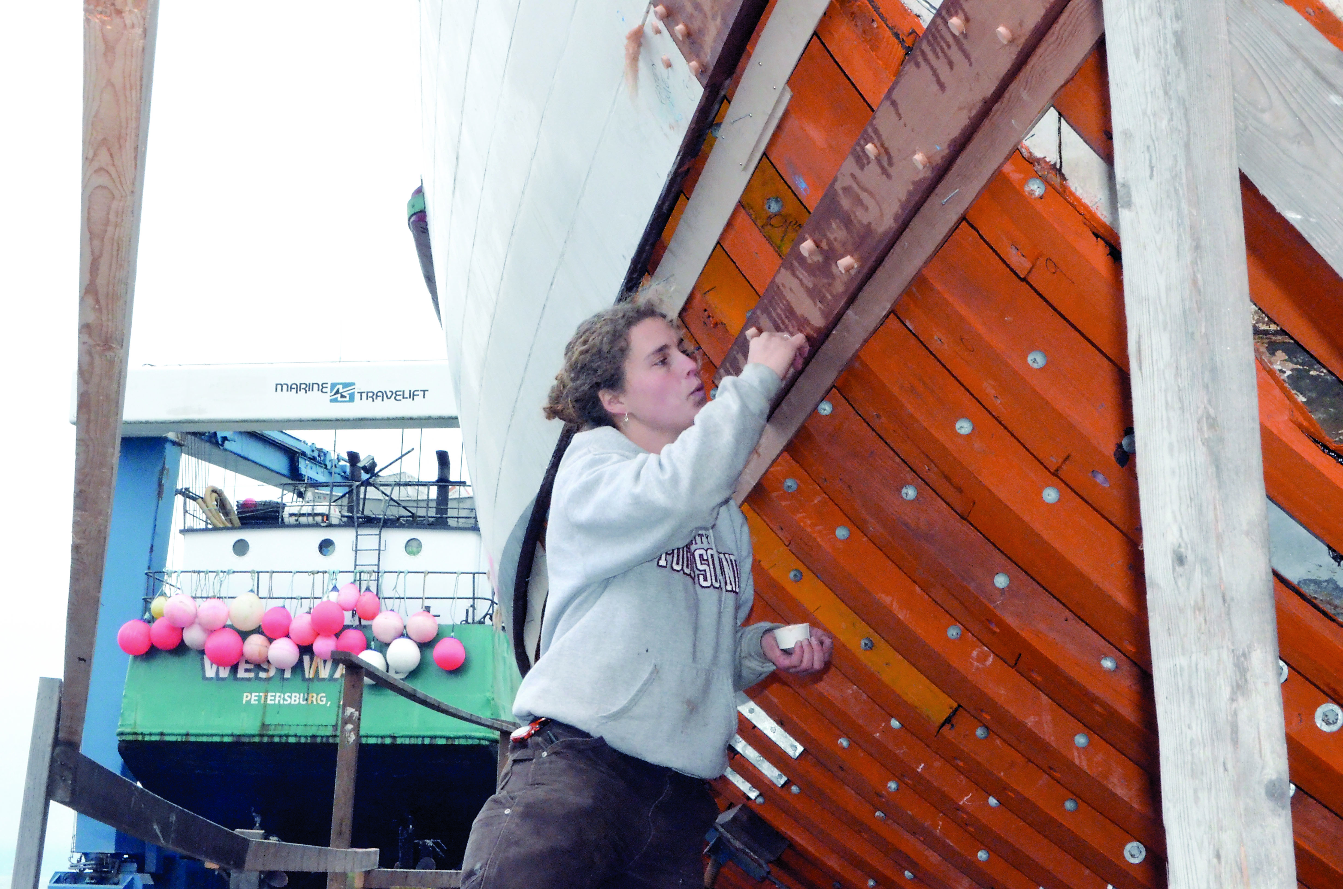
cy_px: 444
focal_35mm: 75
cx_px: 672
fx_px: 2792
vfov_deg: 18.1
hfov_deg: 27.0
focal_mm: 50
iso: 4000
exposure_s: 1/125
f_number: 16
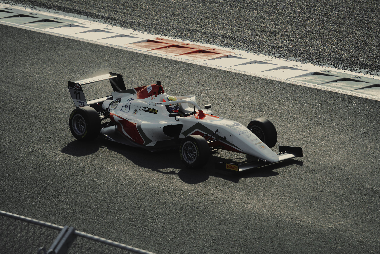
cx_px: 190
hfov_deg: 8.6
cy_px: 127
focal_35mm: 238
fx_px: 2519
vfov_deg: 5.8
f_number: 2.8
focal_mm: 159
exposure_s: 1/2500
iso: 100
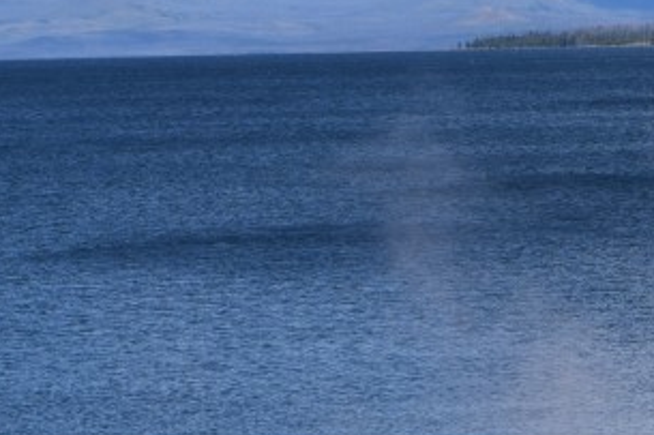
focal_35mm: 277
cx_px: 834
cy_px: 28
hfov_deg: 7.4
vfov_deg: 5.0
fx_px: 5023
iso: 200
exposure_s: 1/400
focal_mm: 55
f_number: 10
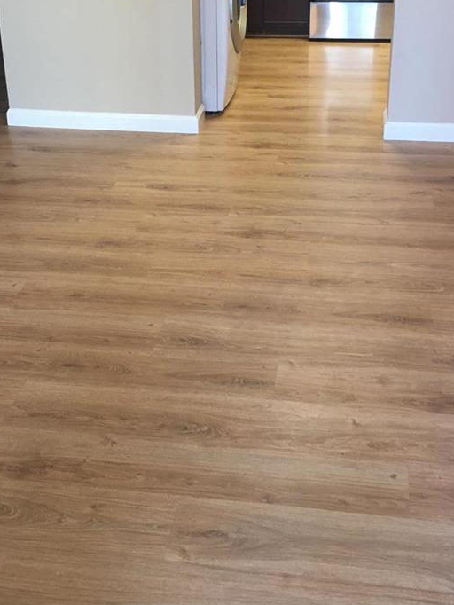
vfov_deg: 37.0
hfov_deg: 28.6
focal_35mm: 51
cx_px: 205
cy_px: 194
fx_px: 891
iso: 40
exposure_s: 1/15
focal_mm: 4.15
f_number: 2.2
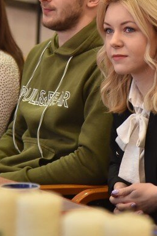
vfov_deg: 6.4
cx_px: 72
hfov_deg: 4.3
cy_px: 43
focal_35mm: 320
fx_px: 2093
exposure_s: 1/80
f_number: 4
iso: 2000
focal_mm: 120
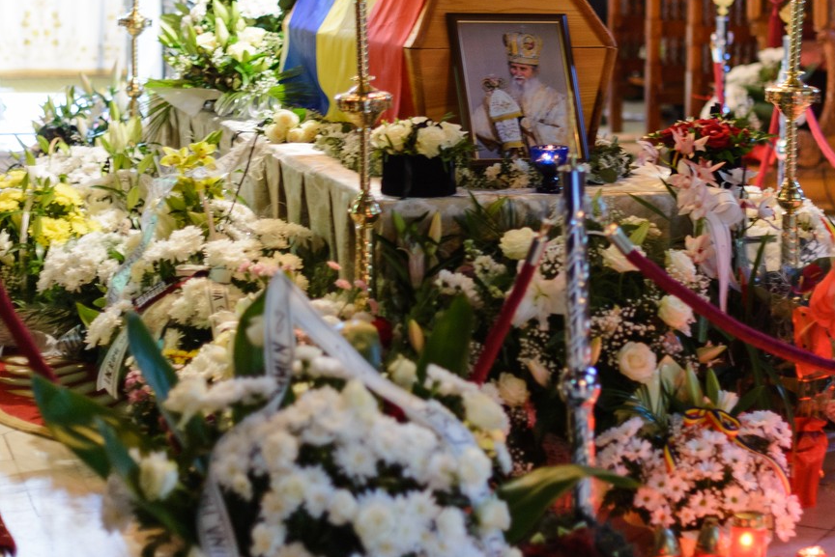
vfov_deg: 16.5
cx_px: 553
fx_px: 1926
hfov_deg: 24.3
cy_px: 219
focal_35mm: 83
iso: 1000
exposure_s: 1/50
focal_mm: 50
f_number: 1.4
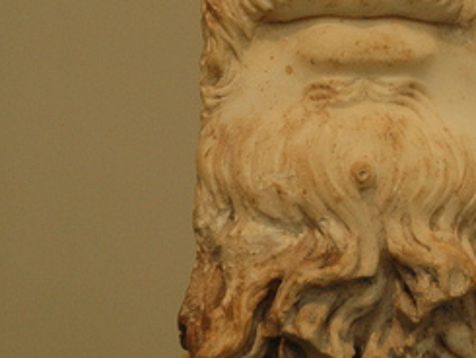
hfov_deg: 6.4
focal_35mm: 311
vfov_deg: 4.8
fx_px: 4279
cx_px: 400
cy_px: -34
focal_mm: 80
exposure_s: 1/125
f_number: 5.3
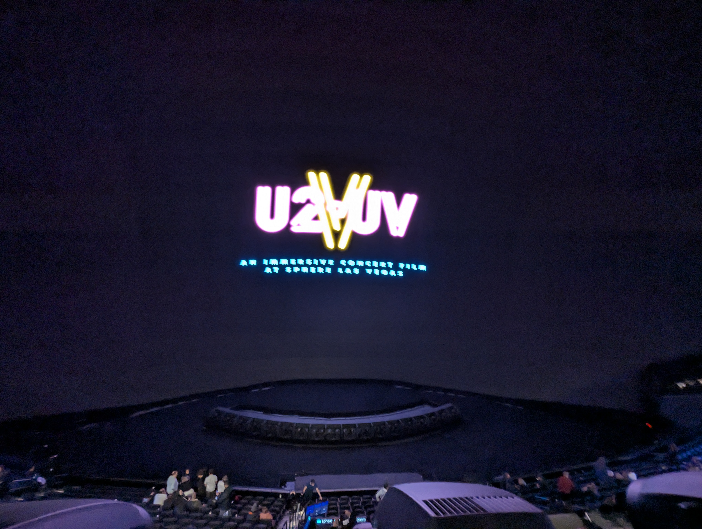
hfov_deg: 94.4
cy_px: 264
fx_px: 325
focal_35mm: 16
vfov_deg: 78.2
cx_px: 351
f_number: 2.2
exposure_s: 1/23.8
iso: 238
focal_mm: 2.35
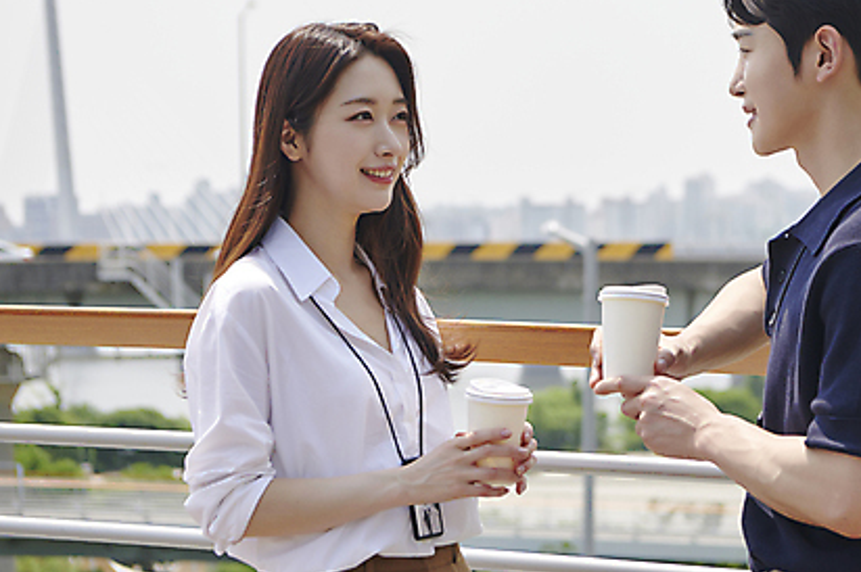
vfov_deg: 12.7
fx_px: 2581
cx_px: 605
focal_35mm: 108
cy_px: 255
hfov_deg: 18.9
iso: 160
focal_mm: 62
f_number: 4.5
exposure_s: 1/800
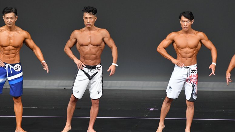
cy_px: 67
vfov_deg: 3.7
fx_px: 2062
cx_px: 117
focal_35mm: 331
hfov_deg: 6.5
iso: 4000
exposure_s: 1/400
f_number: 5.6
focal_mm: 210
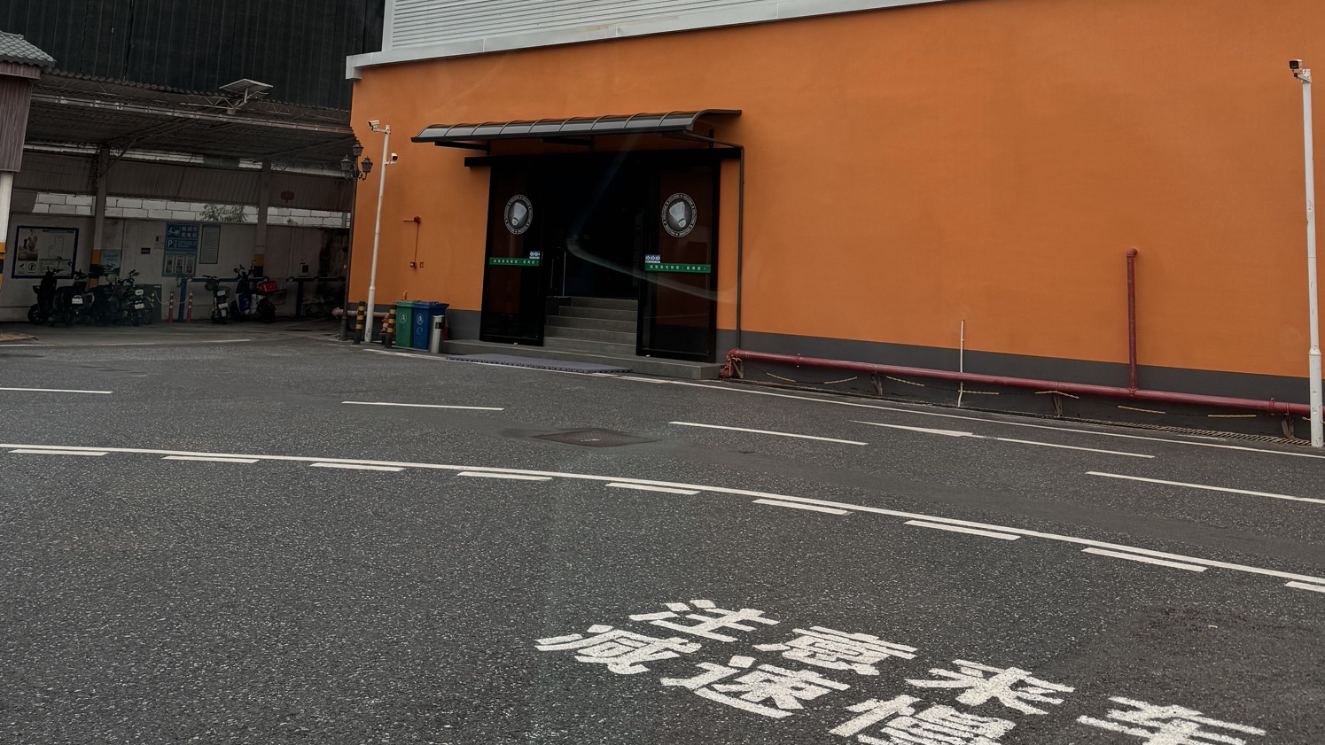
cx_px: 662
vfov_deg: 31.9
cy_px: 58
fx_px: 1230
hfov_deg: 56.6
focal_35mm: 35
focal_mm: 6.76
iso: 80
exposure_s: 1/289
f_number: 1.78
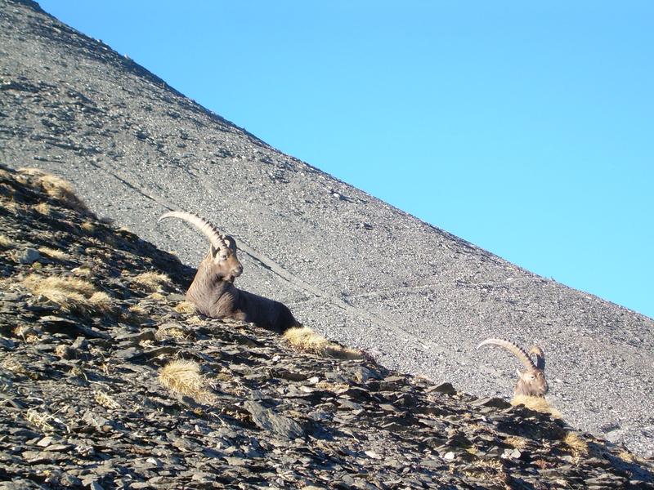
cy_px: 245
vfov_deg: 13.5
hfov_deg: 17.9
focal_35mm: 110
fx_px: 2078
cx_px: 327
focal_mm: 18.9
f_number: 4.9
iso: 50
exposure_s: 1/136
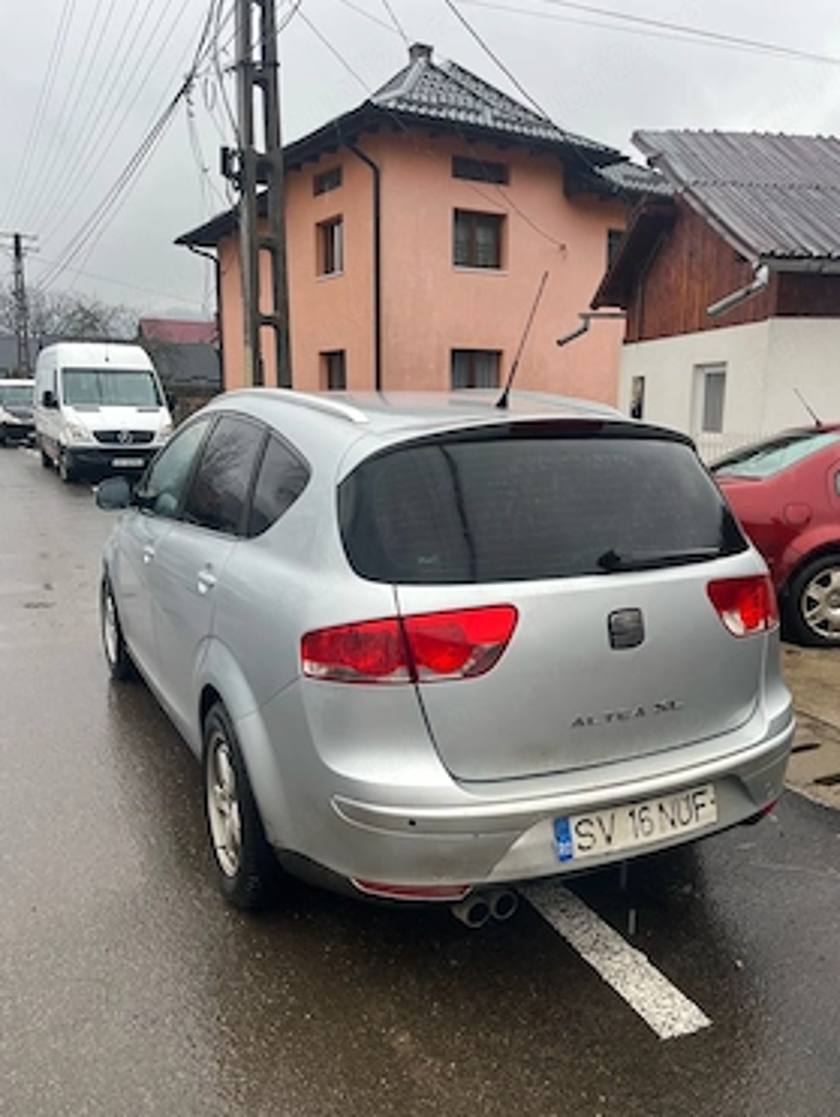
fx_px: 904
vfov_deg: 63.4
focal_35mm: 28
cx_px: 434
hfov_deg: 49.8
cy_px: 578
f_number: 1.6
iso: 50
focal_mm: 5.1
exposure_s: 1/413
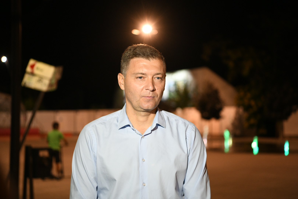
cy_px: 100
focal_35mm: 70
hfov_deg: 28.8
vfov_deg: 19.5
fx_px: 579
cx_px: 149
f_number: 2.8
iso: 3200
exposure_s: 1/160
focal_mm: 70
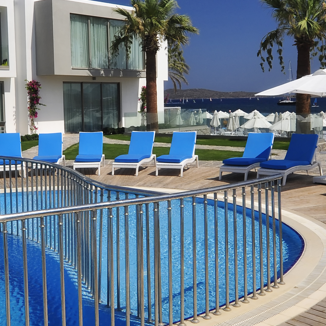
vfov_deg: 34.6
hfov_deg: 34.7
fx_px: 522
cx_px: 150
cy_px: 131
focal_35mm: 49
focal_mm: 12
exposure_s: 1/400
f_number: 10
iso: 200
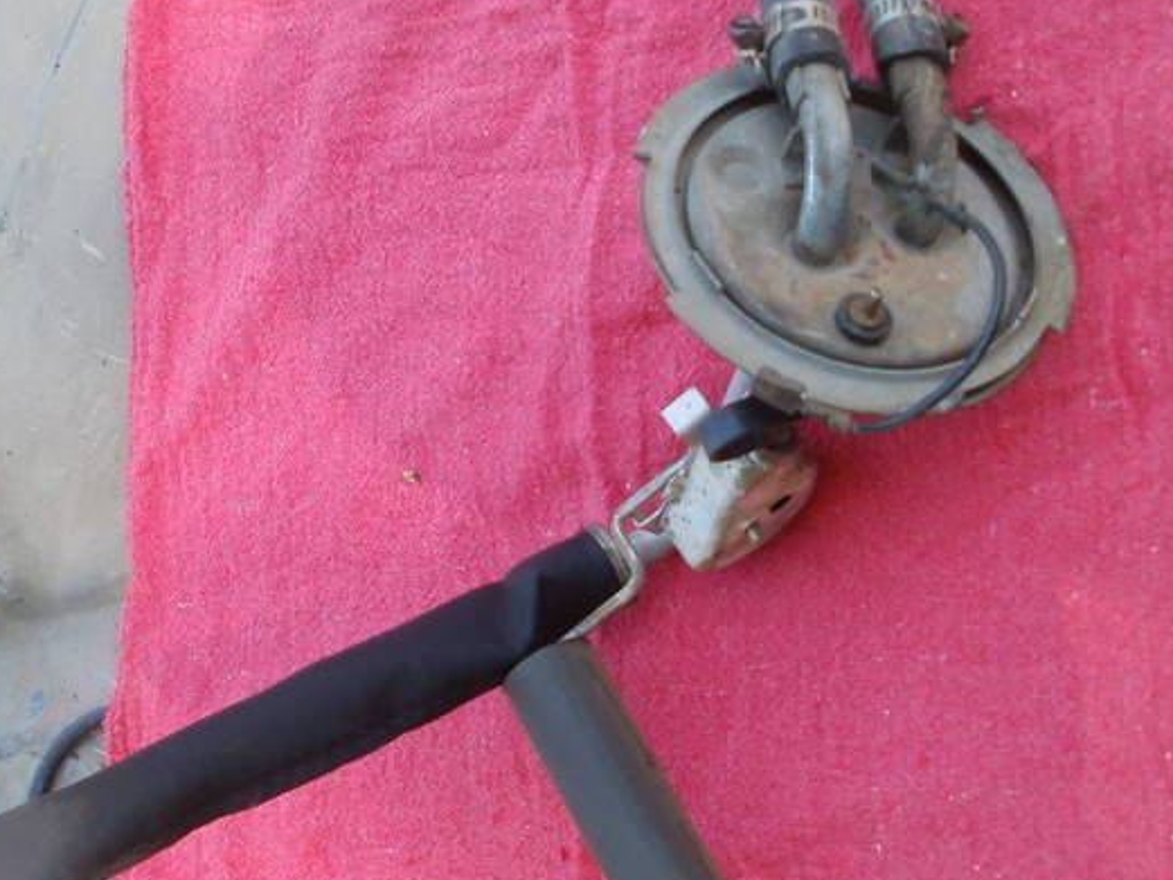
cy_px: 482
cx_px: 522
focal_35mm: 56
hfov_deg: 34.3
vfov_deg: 26.1
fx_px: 1898
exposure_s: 1/80
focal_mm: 6.3
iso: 100
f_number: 3.5
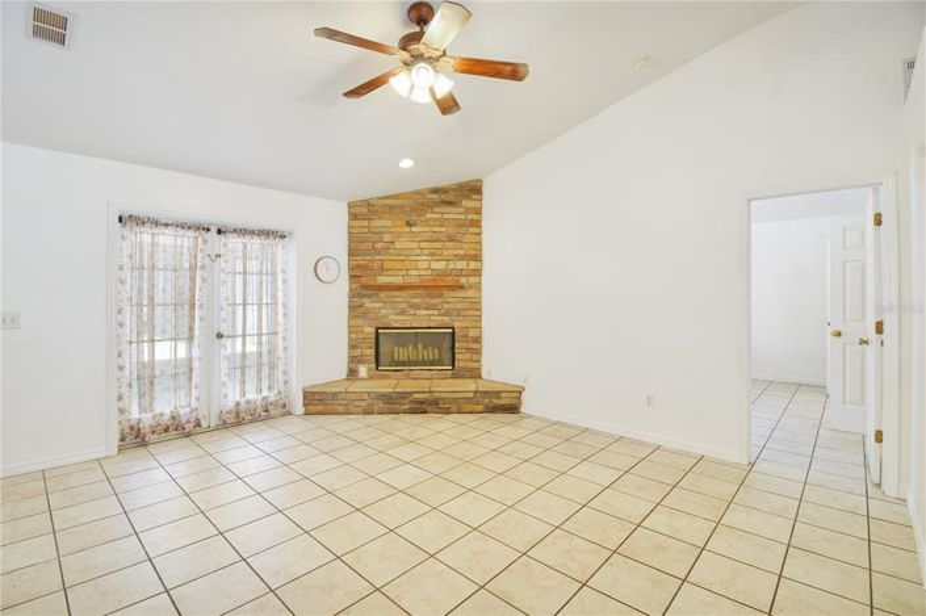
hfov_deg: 100.4
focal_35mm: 15
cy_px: 308
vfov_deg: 77.2
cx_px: 463
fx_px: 386
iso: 100
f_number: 7.1
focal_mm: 10
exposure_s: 1/3
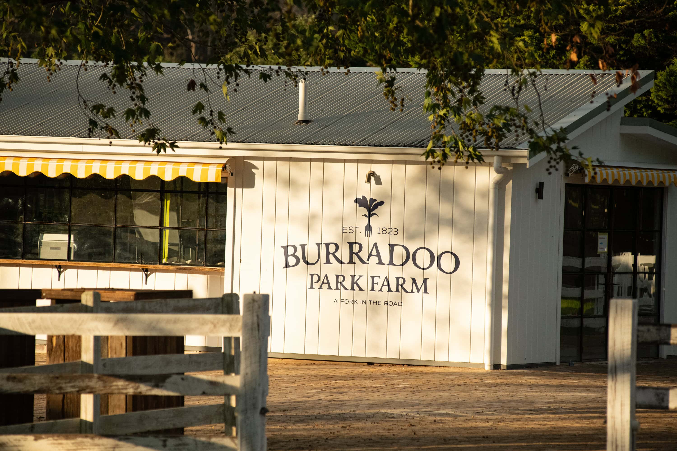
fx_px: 3761
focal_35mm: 200
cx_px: 338
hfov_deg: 10.3
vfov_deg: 6.9
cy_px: 226
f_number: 5.6
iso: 2000
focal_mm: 200
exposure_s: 1/8000
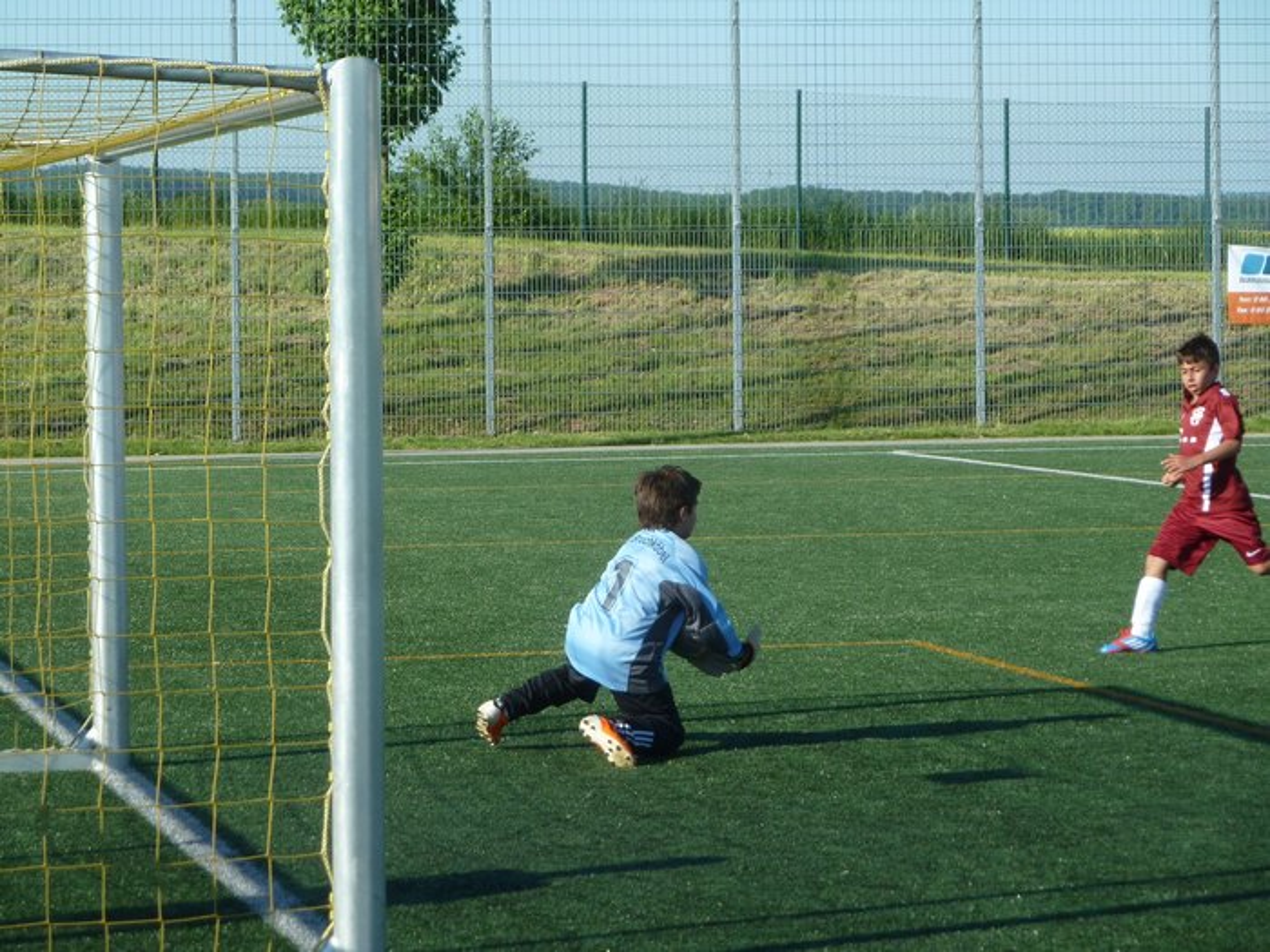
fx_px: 4696
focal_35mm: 128
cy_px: 476
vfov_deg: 11.6
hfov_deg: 15.4
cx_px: 635
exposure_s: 1/400
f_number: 4.4
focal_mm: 21
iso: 100
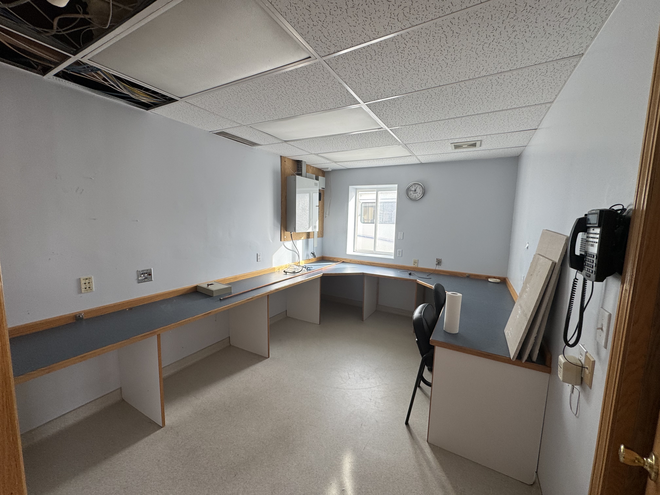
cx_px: 330
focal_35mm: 14
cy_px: 248
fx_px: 267
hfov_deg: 102.1
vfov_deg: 85.7
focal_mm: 2.22
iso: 50
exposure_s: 1/99
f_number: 2.2
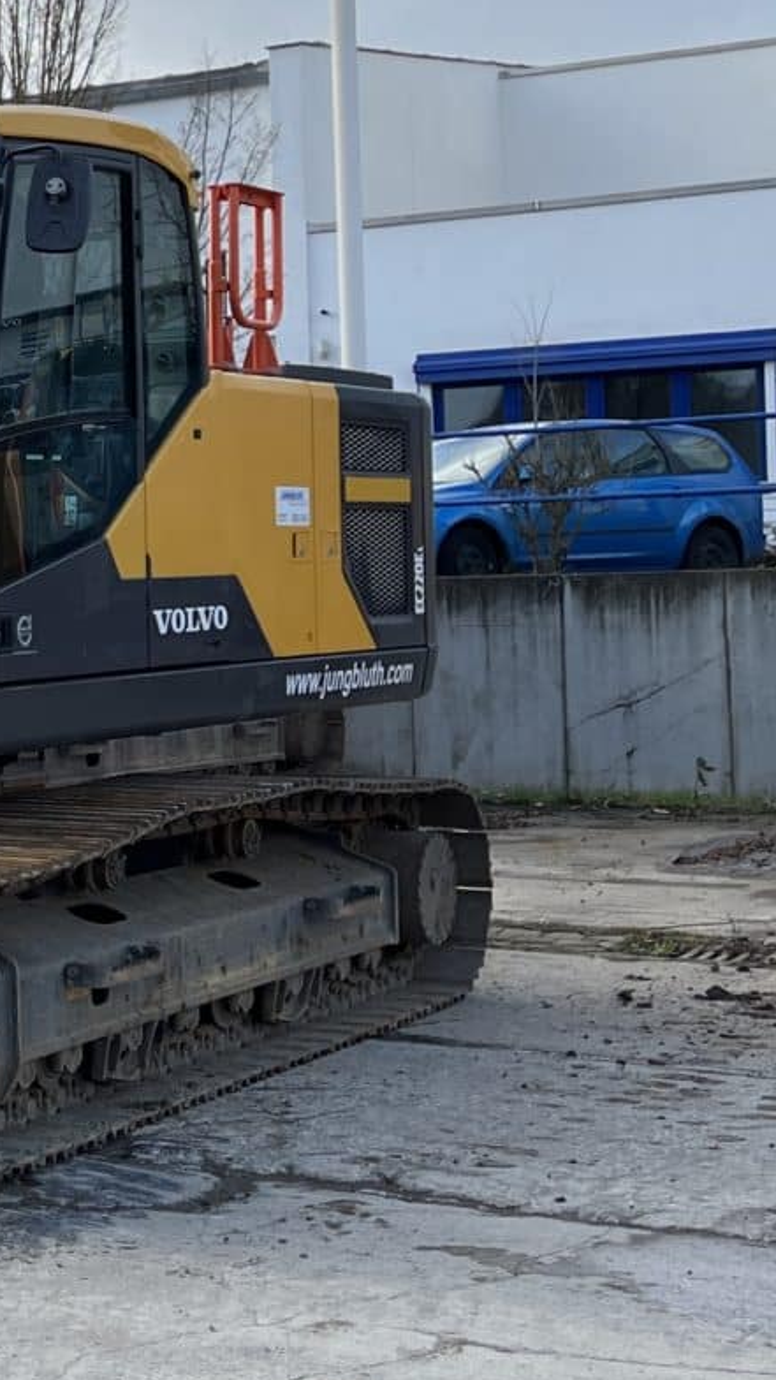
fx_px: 2707
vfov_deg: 28.5
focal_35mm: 74
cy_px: 558
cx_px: -743
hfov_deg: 14.0
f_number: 1.6
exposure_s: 1/1355
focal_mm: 5.1
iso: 50
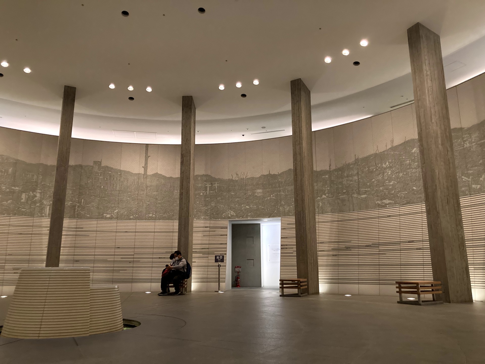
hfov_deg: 63.4
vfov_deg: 49.7
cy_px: 182
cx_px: 242
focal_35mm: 28
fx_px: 392
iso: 640
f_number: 1.8
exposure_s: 1/30
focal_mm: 3.99
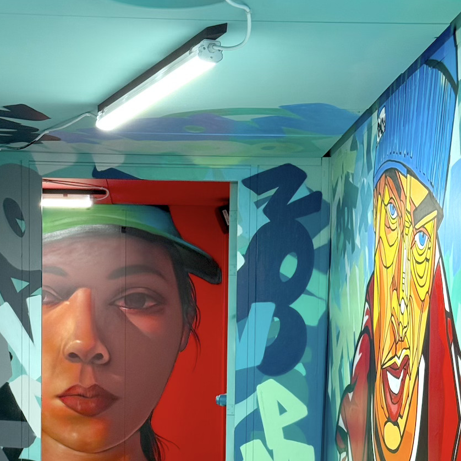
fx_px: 1220
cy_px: 409
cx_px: 216
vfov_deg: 21.0
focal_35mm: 81
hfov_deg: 21.4
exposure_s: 1/100
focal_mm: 6.76
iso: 250
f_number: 1.78
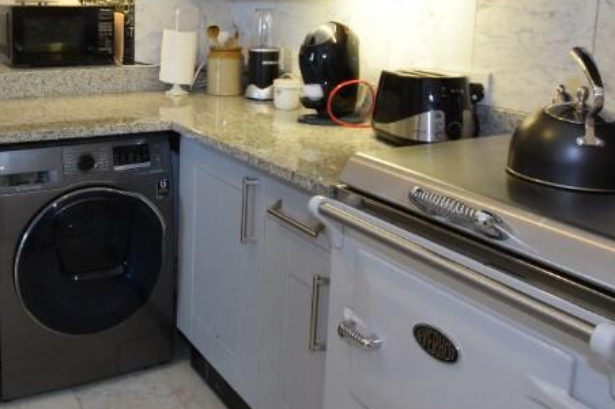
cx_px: 148
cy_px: 85
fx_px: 581
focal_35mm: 34
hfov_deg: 53.1
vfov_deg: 37.5
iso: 800
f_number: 3.5
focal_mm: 10
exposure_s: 1/60
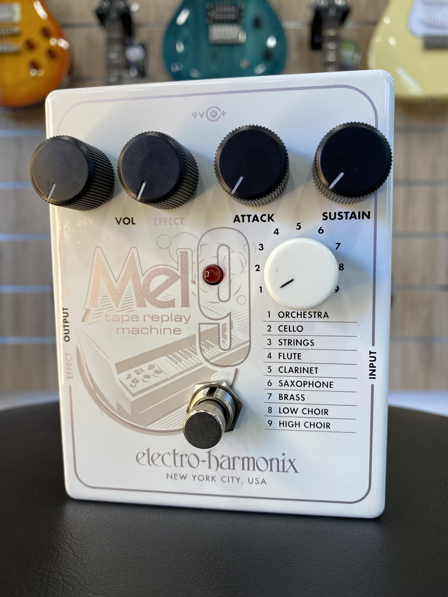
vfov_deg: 67.3
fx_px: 449
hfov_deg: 53.1
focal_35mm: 26
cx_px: 224
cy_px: 298
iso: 64
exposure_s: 1/100
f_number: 1.8
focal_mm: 4.25
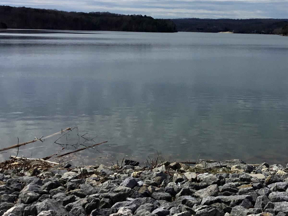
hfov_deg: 35.3
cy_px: 65
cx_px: 219
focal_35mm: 53
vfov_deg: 27.3
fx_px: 441
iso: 25
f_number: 2.4
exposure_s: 1/2632
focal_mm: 3.3
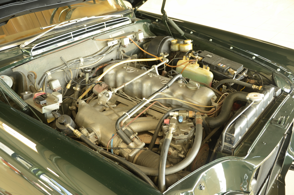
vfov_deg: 36.7
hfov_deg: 53.2
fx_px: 293
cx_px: 147
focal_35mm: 36
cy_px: 98
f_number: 3.8
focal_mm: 24
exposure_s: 1/1.6
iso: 160
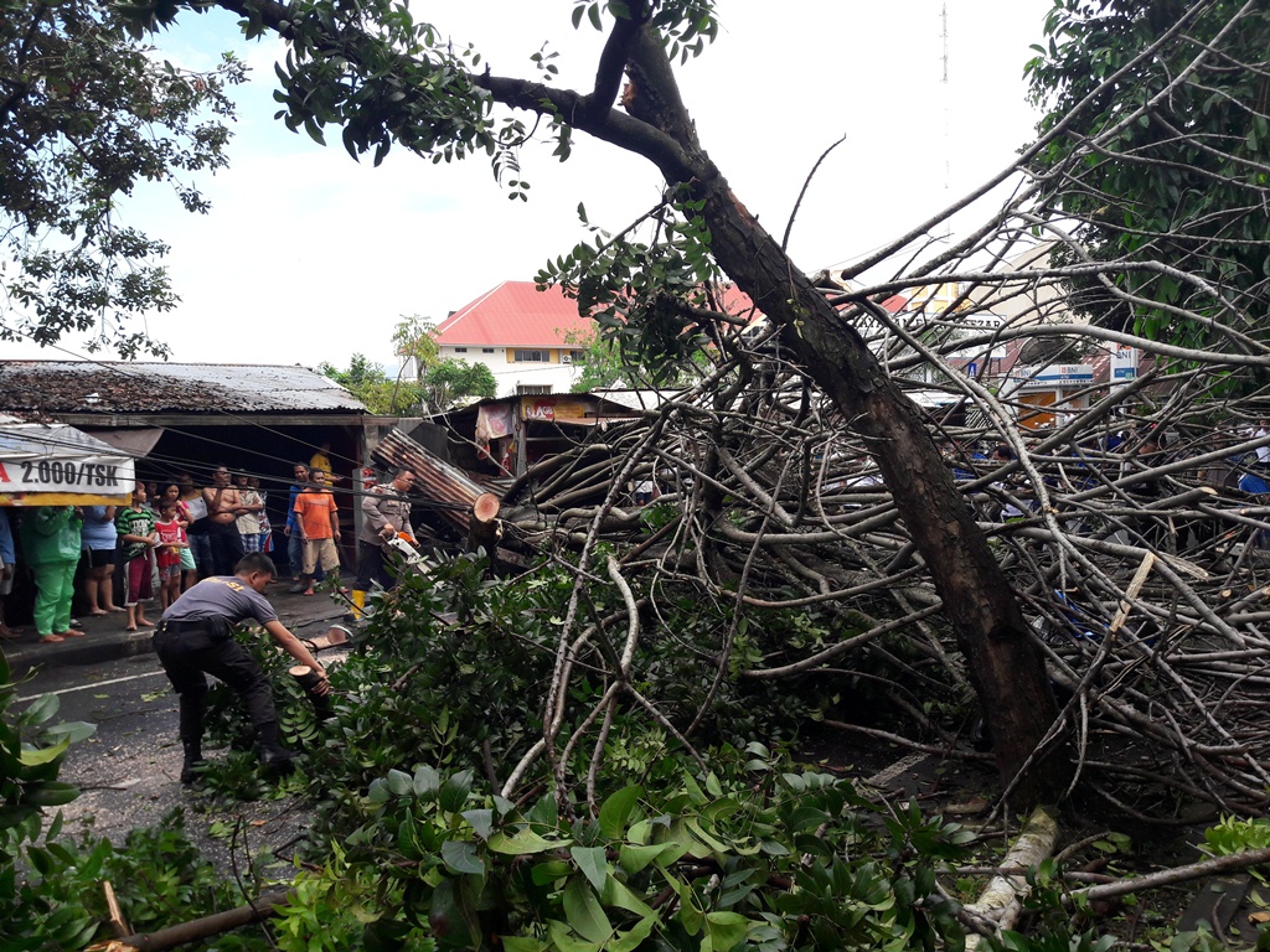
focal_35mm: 28
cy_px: 476
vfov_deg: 49.7
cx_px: 635
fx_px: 1027
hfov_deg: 63.4
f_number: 1.9
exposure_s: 1/569
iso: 40
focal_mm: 3.7
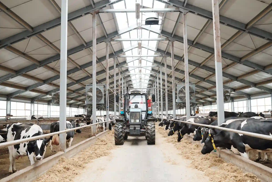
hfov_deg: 53.1
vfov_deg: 36.9
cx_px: 139
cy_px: 89
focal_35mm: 36
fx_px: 272
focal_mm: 35
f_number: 3.2
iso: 640
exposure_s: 1/250
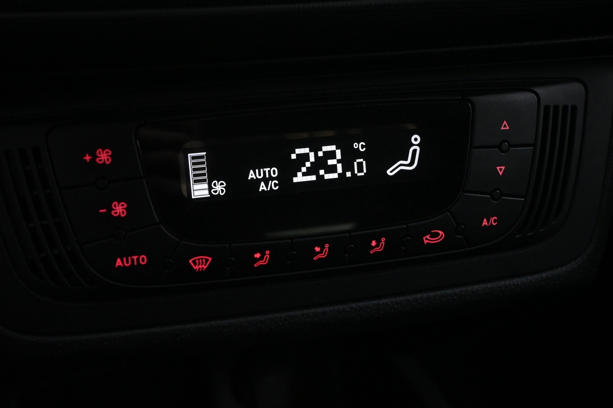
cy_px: 204
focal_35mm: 51
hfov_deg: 38.9
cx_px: 306
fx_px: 868
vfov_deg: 26.5
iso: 4000
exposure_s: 1/50
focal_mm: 34
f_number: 5
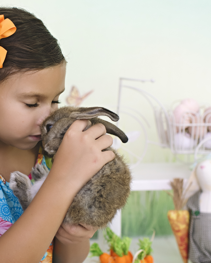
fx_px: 583
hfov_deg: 20.2
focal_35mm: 75
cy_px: 133
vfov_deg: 25.5
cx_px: 37
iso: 400
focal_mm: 35
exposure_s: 1/125
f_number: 2.8
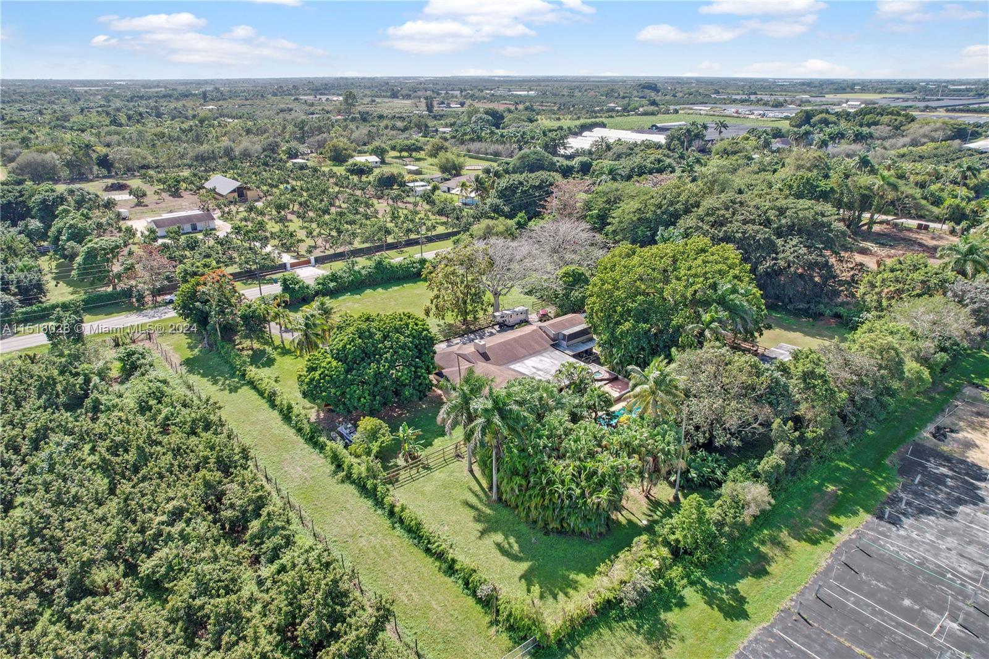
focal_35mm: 22
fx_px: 604
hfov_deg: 78.6
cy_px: 330
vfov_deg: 57.2
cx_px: 494
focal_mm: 8.38
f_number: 2.8
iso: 100
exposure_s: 1/1000
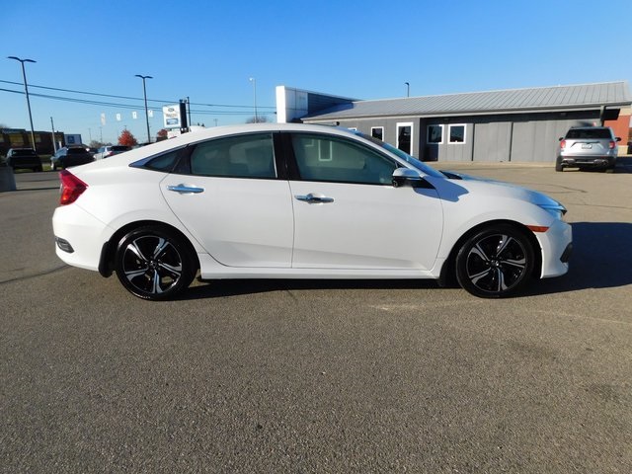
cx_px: 316
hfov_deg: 73.9
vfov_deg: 58.9
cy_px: 237
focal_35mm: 23
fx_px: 420
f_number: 6
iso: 125
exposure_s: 1/500
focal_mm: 4
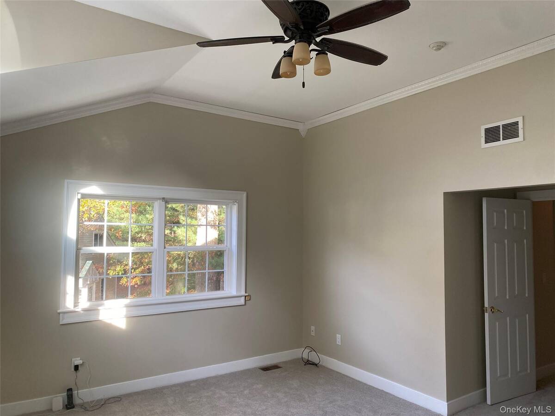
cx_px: 278
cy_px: 208
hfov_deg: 67.3
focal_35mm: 26
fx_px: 417
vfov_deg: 53.1
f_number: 1.8
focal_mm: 4.25
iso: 100
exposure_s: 1/120
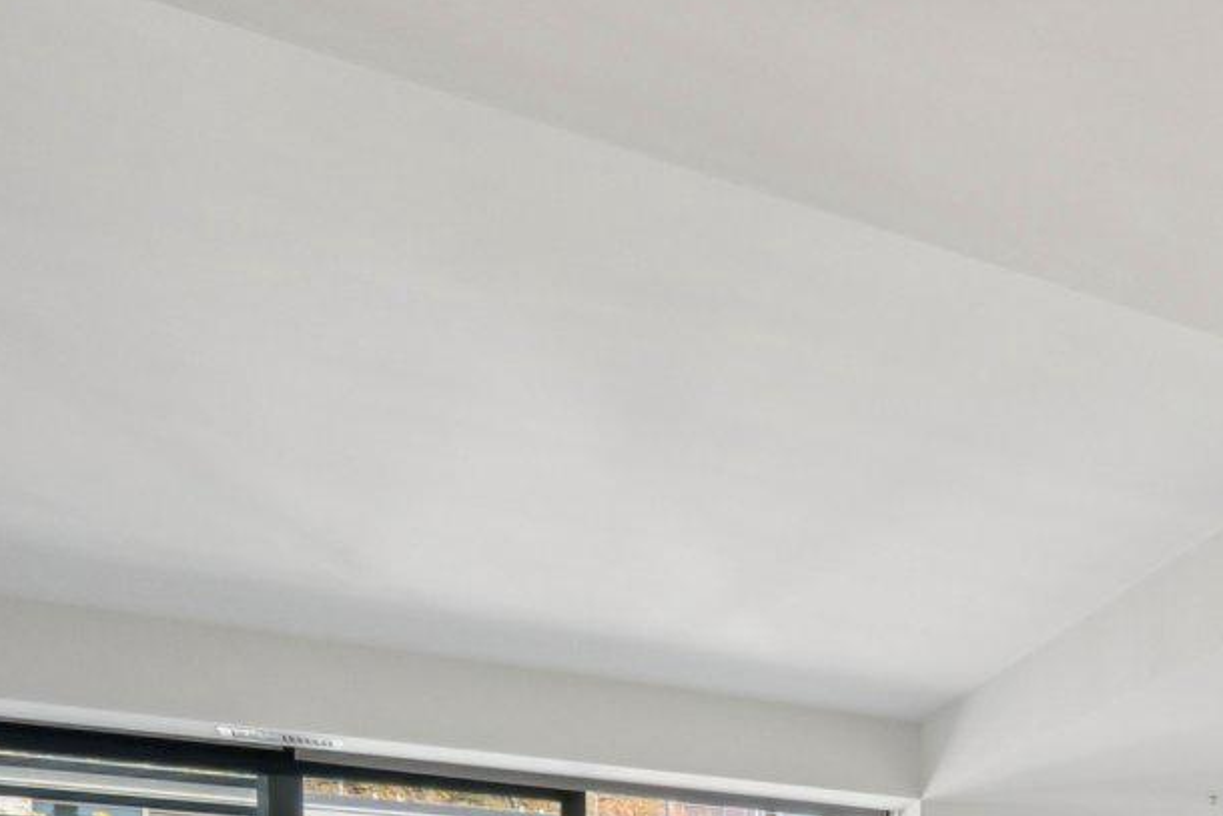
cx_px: 1851
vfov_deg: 24.2
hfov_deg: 27.8
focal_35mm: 47
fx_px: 1597
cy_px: 1126
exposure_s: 1/125
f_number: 7.1
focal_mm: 14
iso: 400
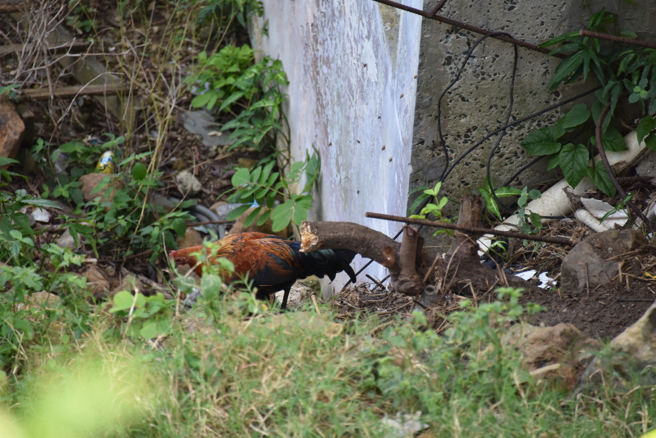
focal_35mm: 300
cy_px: 219
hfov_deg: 6.9
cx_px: 328
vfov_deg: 4.6
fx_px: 5468
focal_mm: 300
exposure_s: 1/640
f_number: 5.6
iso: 900
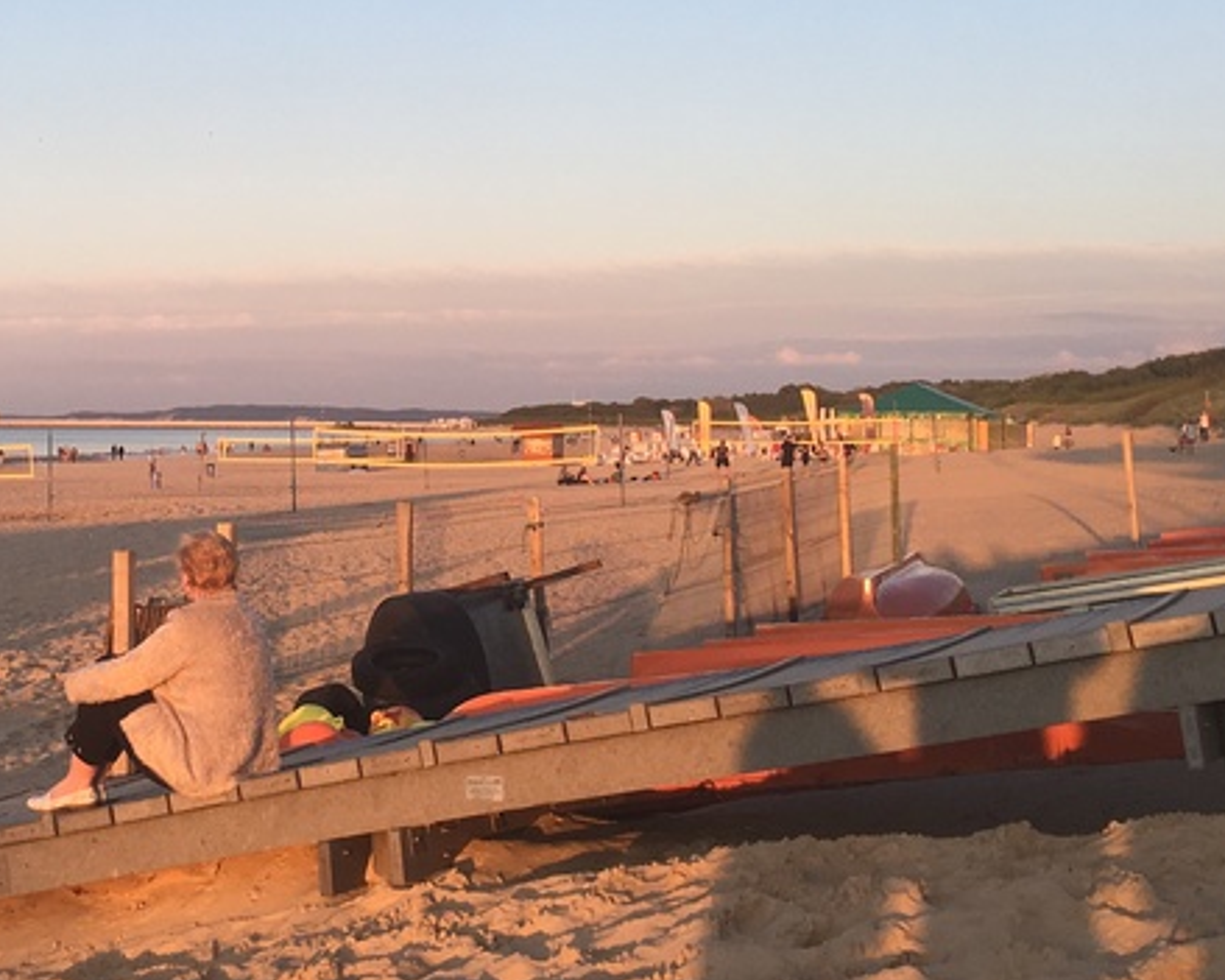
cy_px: 265
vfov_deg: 22.9
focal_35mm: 66
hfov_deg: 28.2
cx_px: 285
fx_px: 2392
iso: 25
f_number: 2.2
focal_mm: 4.15
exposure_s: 1/354
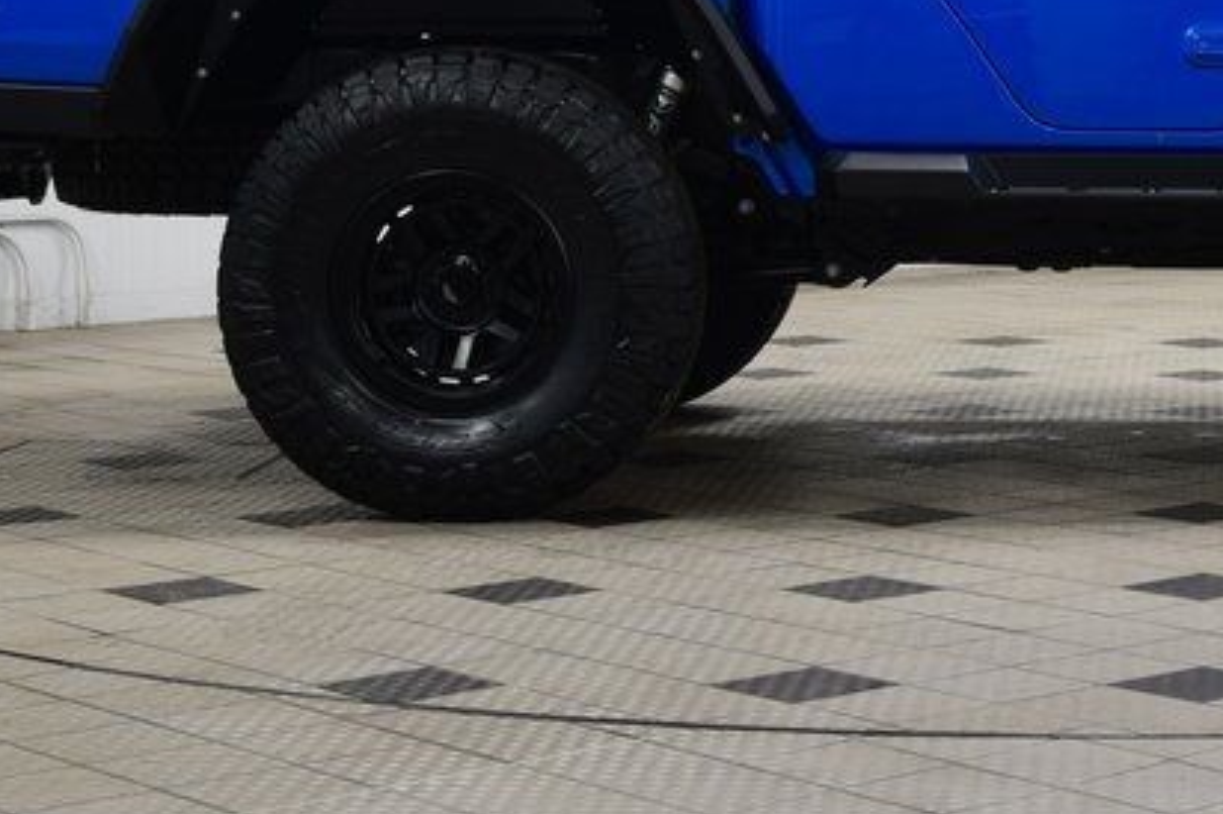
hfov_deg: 18.4
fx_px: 3674
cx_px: 1202
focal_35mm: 108
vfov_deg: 12.5
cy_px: 49
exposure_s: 1/15
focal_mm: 29
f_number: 6.3
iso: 400
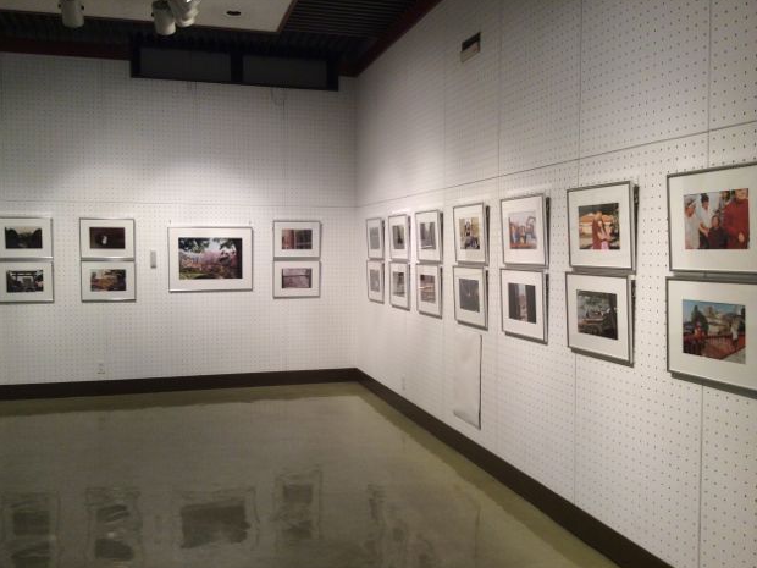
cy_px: 285
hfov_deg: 53.9
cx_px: 368
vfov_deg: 41.8
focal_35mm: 34
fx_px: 744
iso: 64
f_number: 2.4
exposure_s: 1/24
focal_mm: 3.3
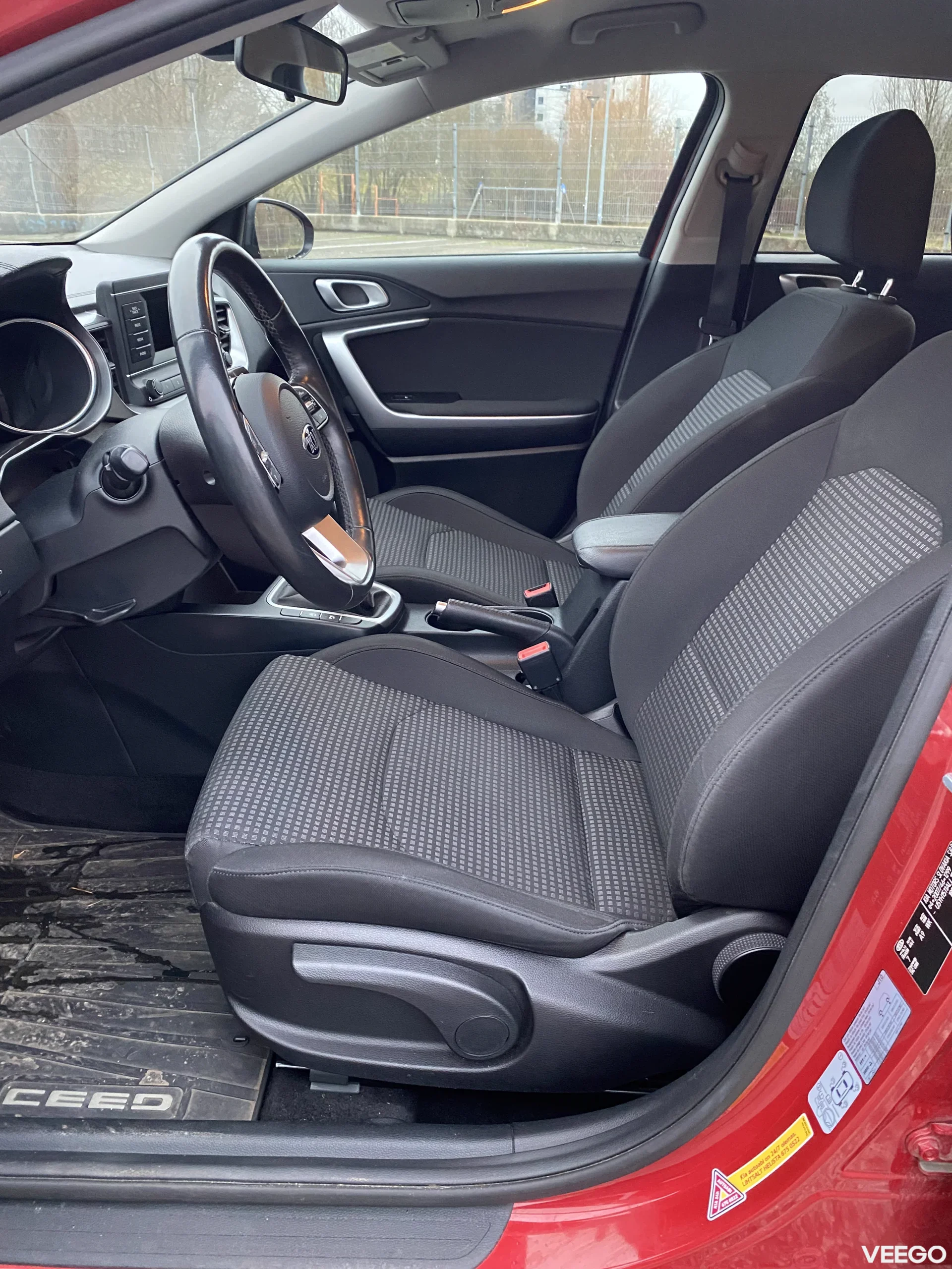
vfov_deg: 67.3
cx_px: 476
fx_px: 953
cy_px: 634
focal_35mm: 26
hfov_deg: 53.1
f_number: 1.8
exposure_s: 1/40
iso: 500
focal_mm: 4.25
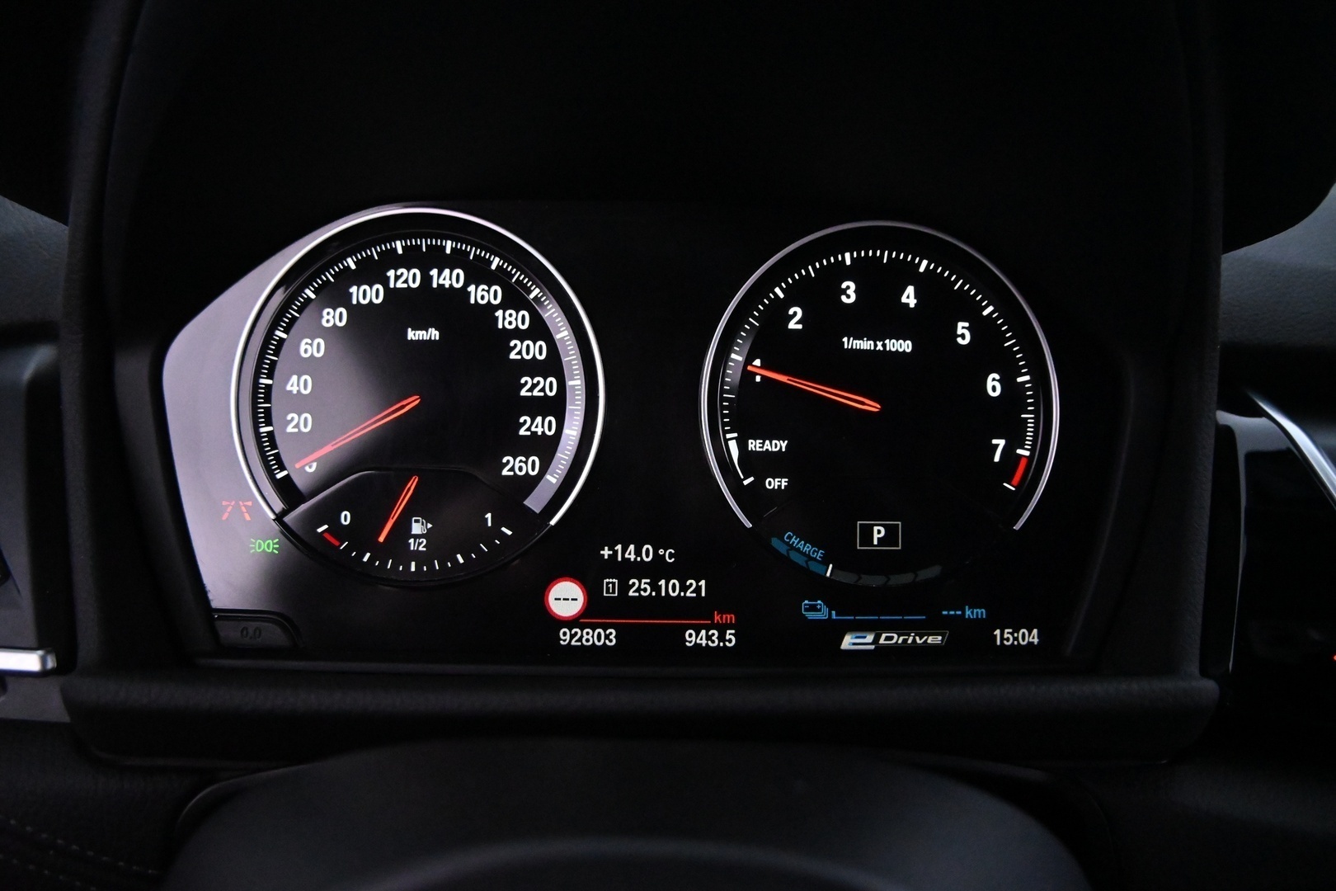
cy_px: 446
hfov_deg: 27.0
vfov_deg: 18.2
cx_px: 668
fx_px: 2783
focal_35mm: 75
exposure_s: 1/100
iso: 8000
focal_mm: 50
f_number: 7.1
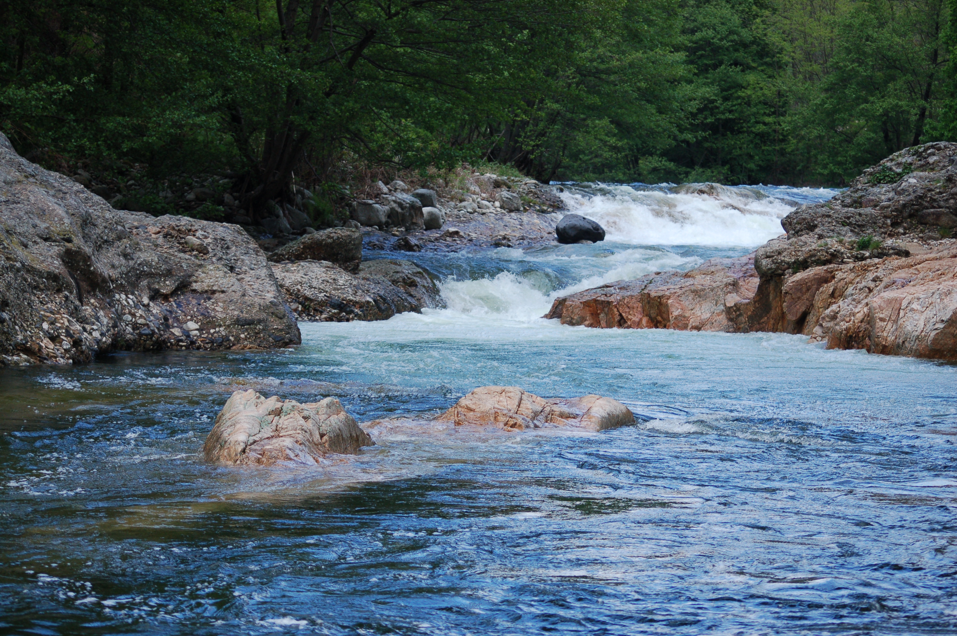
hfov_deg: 19.5
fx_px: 2789
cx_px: 478
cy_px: 318
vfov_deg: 13.0
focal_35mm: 105
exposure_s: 1/1000
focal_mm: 70
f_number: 4
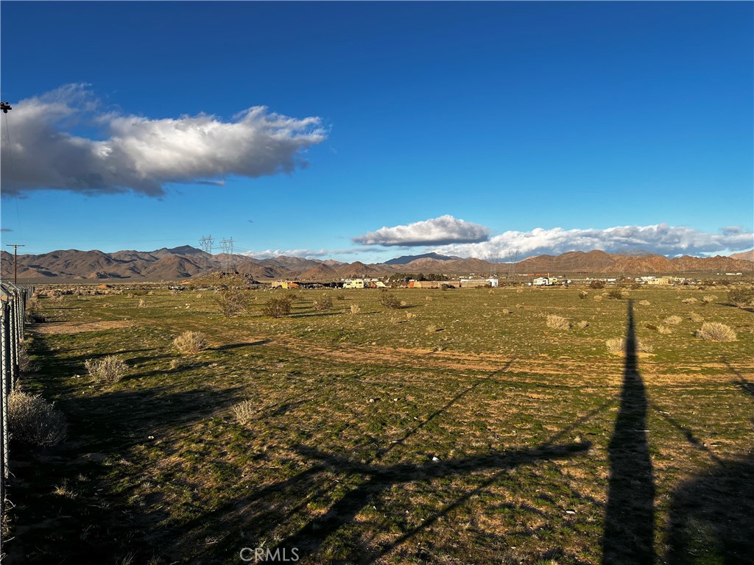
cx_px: 377
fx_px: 566
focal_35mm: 26
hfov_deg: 67.3
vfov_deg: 53.1
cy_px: 282
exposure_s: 1/3356
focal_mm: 5.7
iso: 50
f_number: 1.5
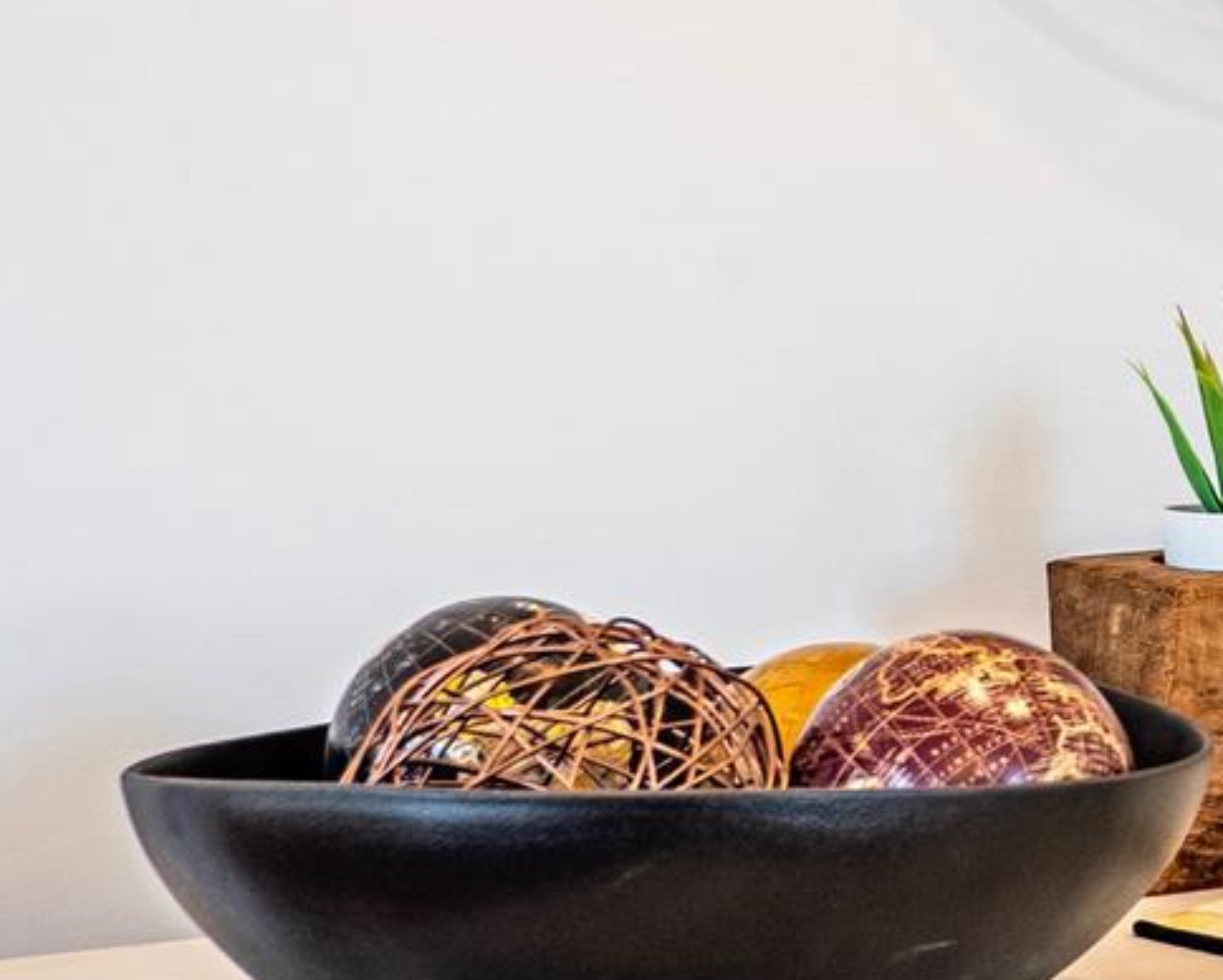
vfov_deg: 11.6
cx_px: 2210
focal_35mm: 132
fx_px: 4782
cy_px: 144
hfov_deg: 13.1
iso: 100
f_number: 2.8
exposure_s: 1/320
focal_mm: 16
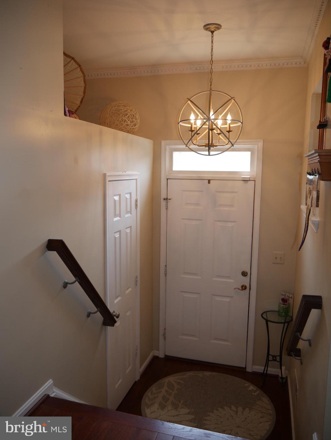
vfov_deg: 63.4
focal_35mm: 28
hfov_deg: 49.8
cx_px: 166
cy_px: 220
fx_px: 357
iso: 200
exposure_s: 1/100
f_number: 3.5
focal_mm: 14
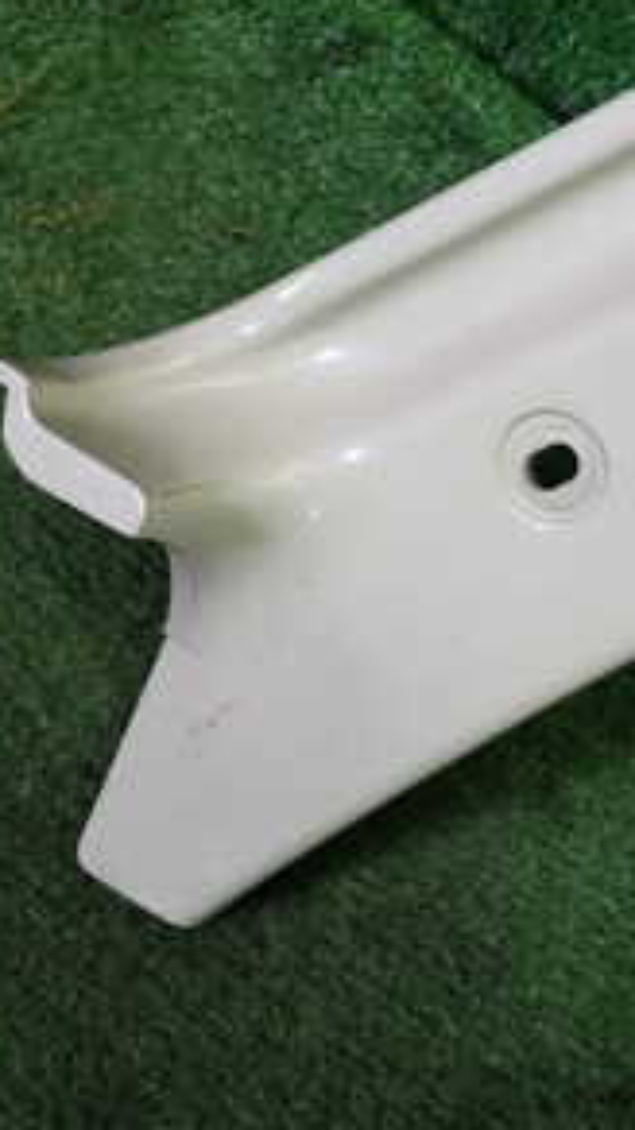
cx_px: 743
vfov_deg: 37.0
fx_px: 1678
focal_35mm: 56
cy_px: 422
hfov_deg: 20.2
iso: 100
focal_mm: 4.5
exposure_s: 1/60
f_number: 2
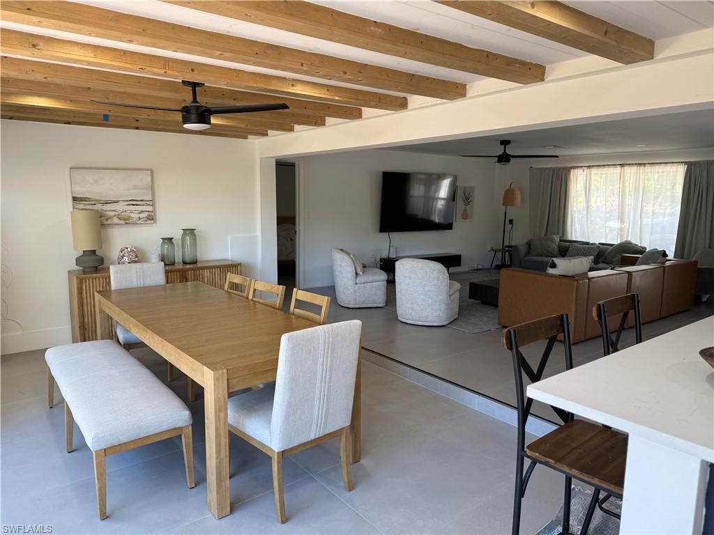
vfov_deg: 56.8
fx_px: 495
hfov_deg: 71.6
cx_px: 357
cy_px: 268
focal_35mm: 24
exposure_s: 1/120
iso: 64
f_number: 1.78
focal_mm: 6.76
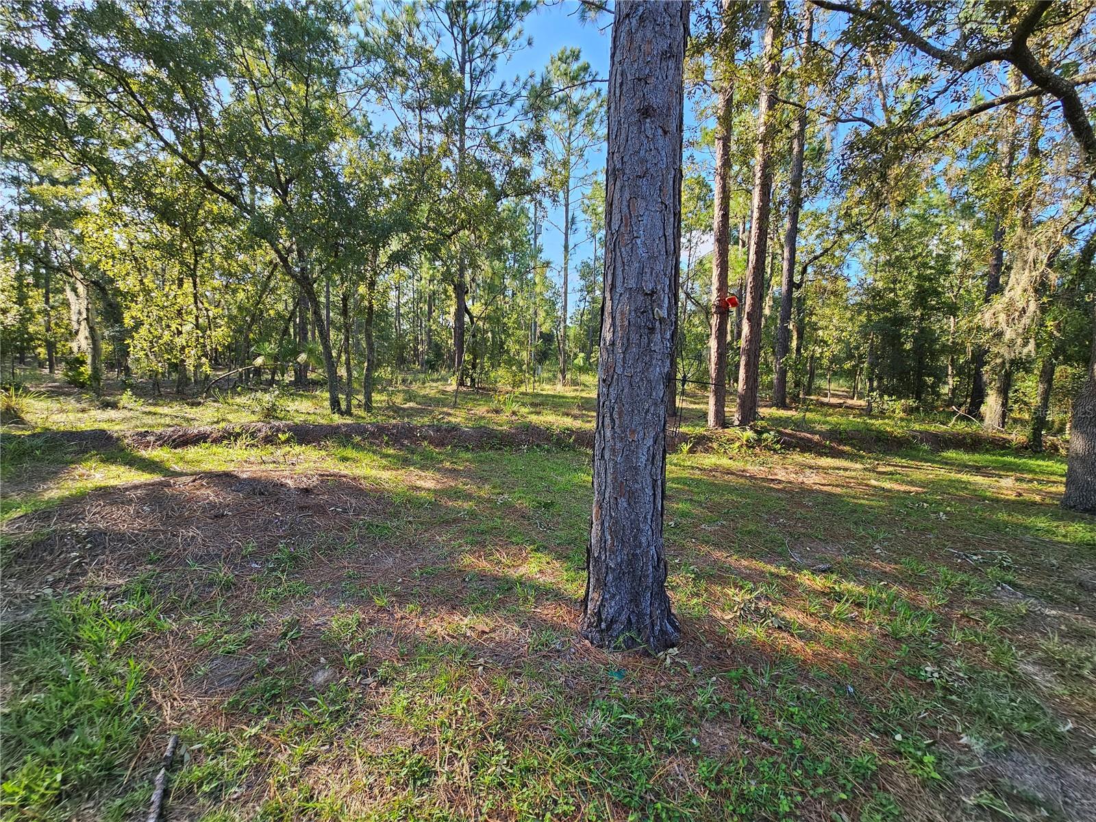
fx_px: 412
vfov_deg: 89.9
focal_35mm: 13
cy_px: 411
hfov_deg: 106.2
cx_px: 548
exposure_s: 1/300
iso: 50
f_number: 2.2
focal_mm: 2.2
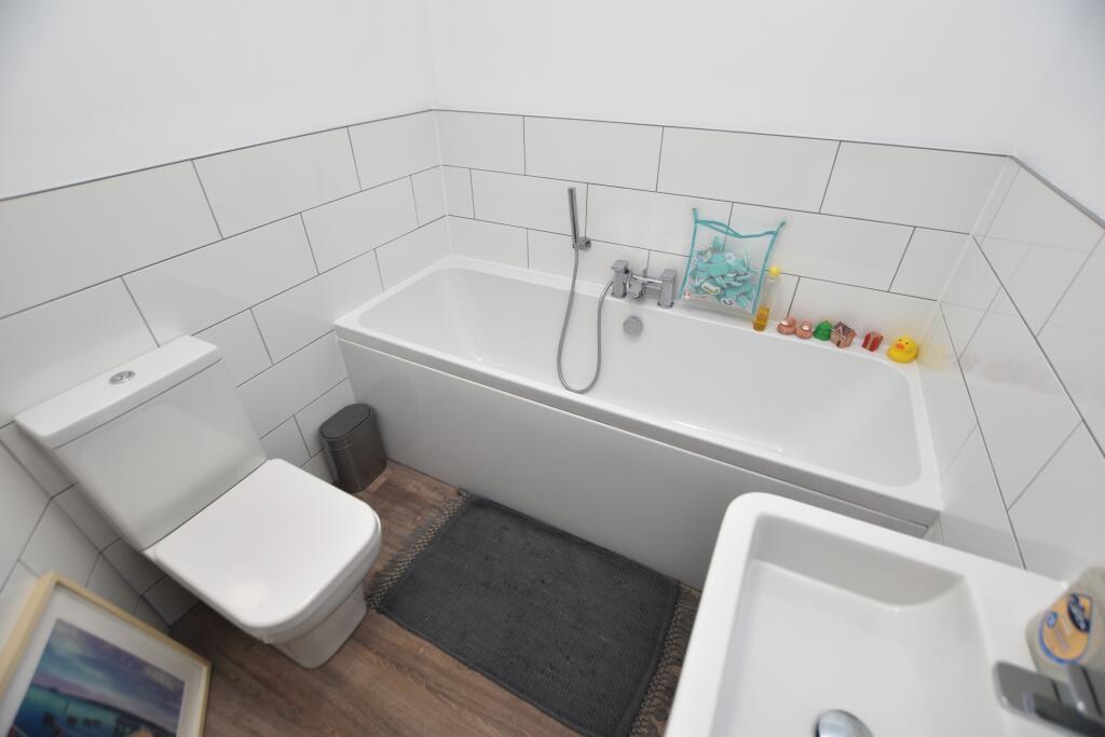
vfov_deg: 77.3
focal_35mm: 15
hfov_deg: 100.4
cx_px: 552
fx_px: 460
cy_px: 368
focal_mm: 10
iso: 100
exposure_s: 1/25
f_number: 3.5
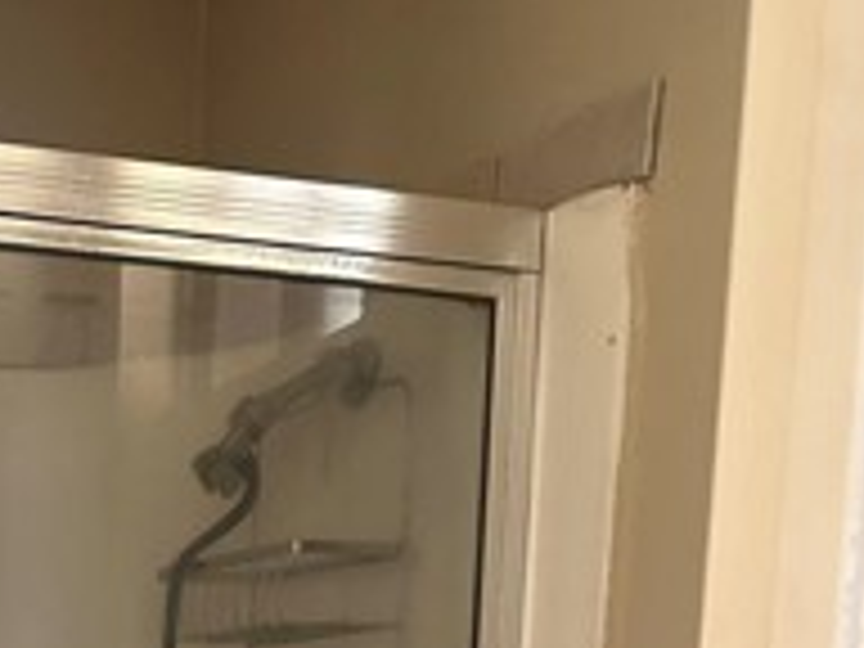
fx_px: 1997
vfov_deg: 15.8
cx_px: -180
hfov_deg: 22.5
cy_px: 1148
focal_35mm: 80
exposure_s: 1/60
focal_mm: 6.86
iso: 640
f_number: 1.78
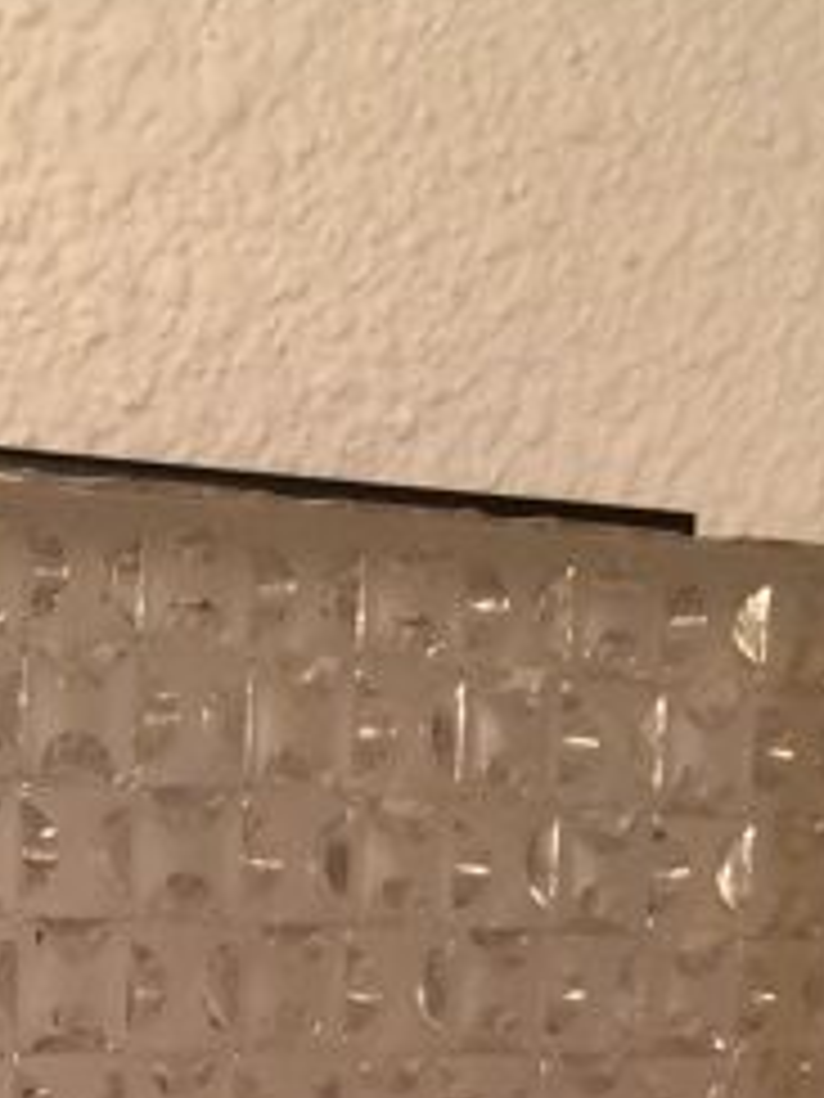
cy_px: 1377
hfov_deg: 15.0
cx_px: -176
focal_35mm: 95
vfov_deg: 19.3
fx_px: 3015
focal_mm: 4.15
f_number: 2.2
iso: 50
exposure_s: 1/33
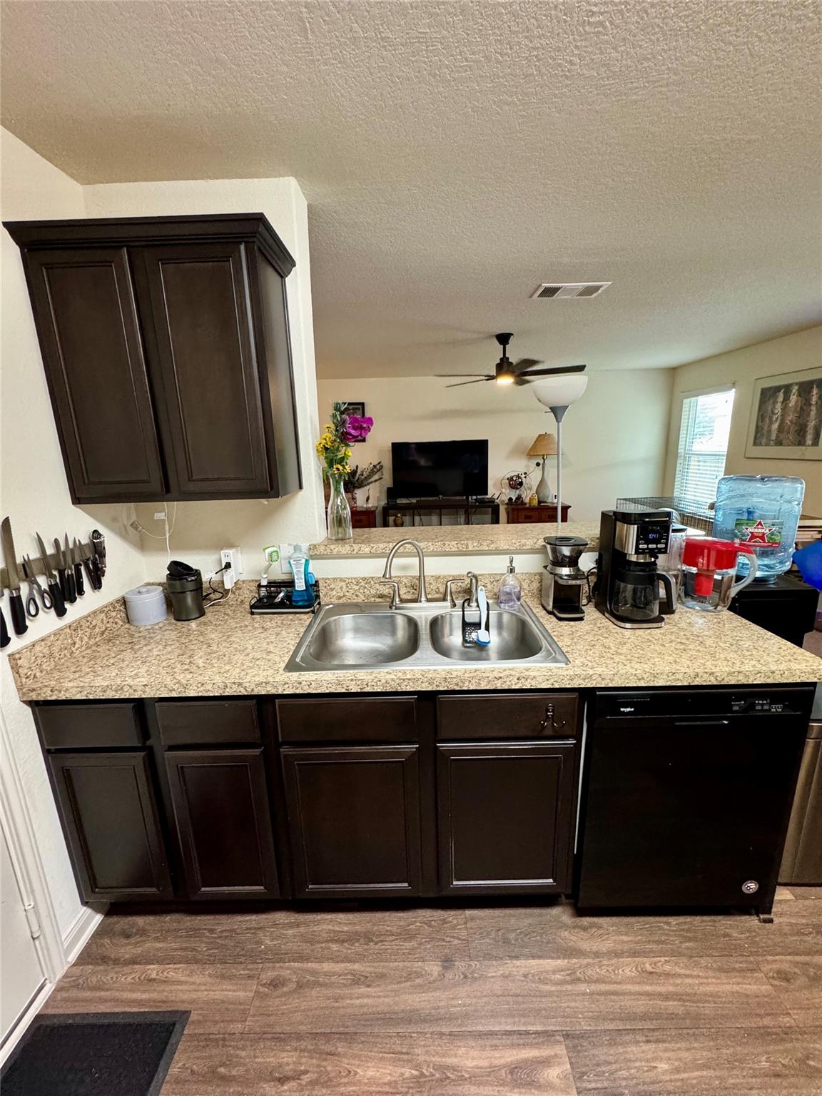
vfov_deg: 102.1
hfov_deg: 85.7
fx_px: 443
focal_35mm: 14
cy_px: 548
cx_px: 411
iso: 640
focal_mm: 2.22
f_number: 2.2
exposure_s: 1/60
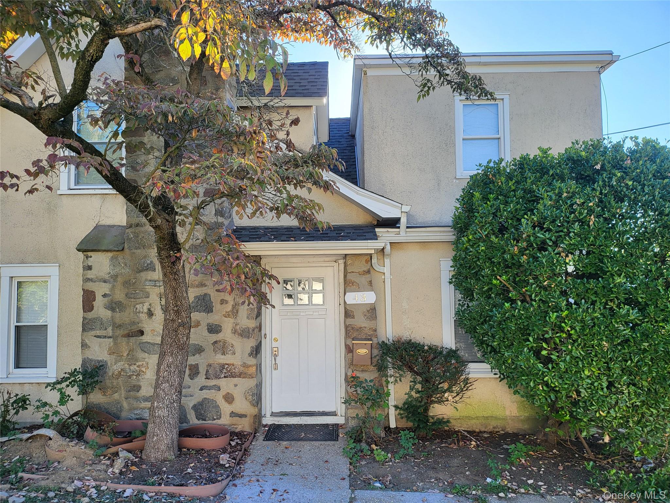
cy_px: 252
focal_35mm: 24
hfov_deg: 71.6
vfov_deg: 56.8
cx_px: 335
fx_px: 465
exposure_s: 1/424
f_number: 1.8
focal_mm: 5
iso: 40
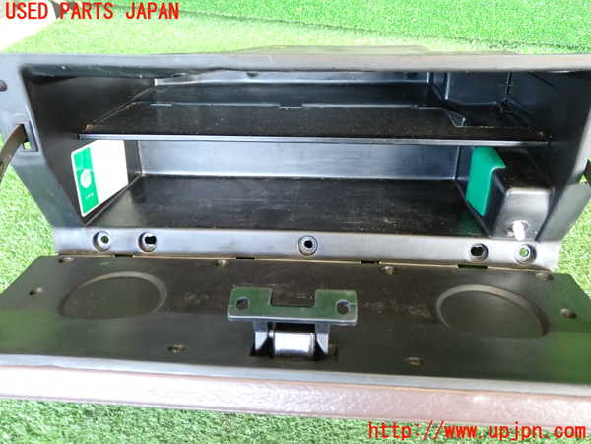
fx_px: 512
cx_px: 296
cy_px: 222
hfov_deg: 60.0
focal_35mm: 30
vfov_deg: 46.8
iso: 800
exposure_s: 1/30
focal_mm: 5.4
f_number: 2.3
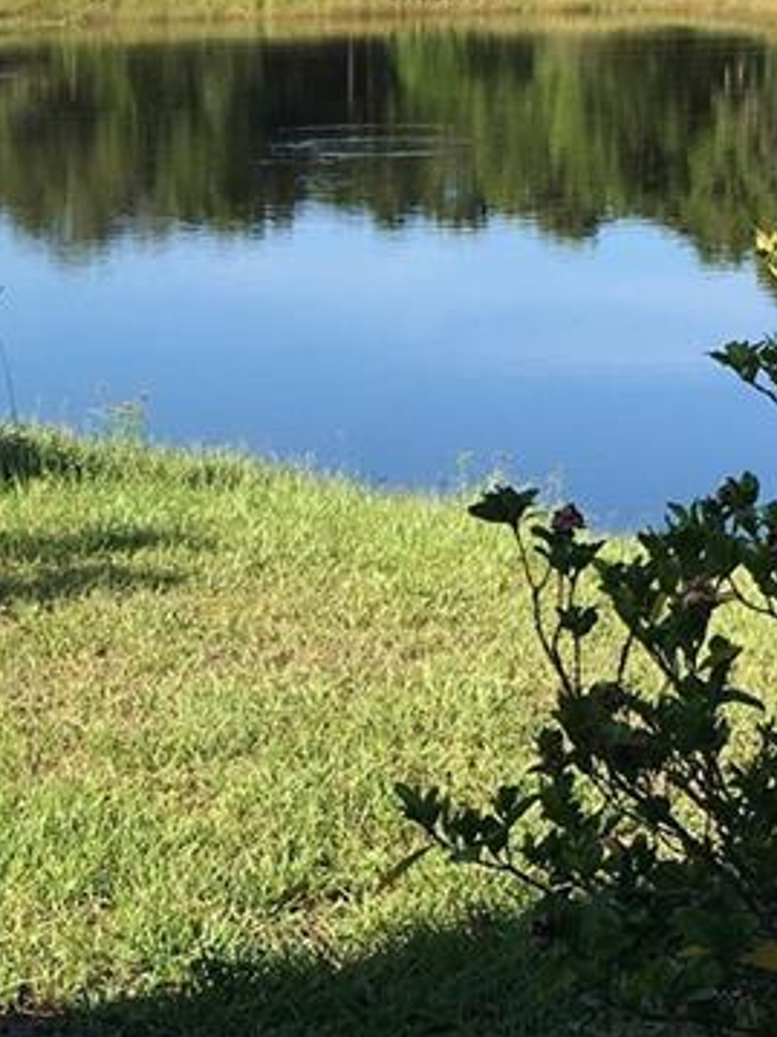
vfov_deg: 20.1
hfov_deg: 15.2
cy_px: 748
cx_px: 185
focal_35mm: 97
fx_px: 2905
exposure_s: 1/836
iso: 25
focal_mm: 4.15
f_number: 2.2
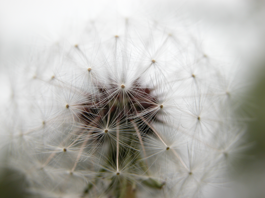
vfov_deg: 12.8
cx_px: 132
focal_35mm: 116
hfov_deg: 17.0
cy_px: 99
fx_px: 888
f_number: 4.7
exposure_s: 1/342
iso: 100
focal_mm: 29.5
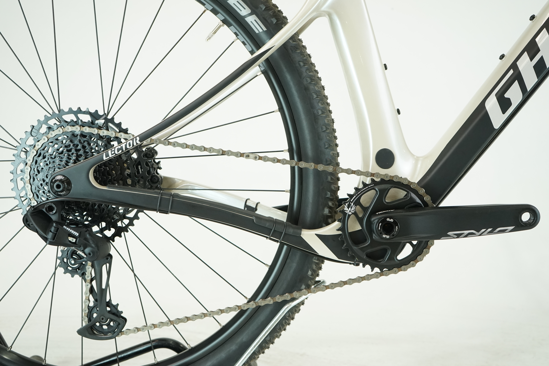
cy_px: 183
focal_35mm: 40
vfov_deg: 33.4
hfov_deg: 48.5
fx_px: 610
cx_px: 274
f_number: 5.6
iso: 1600
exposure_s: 1/200
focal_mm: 40
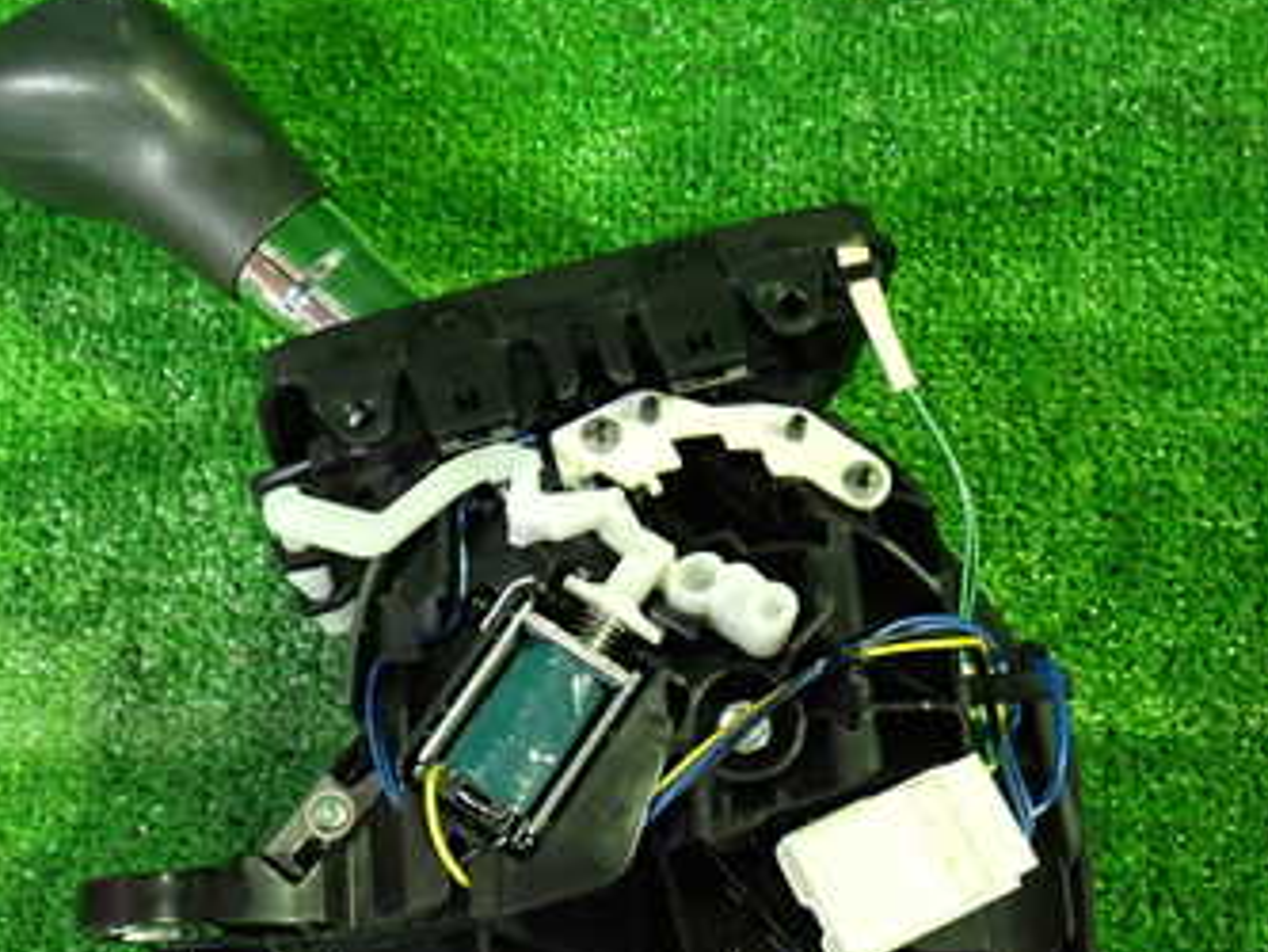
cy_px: 495
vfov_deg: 27.0
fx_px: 1979
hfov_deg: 35.5
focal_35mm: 54
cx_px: 579
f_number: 2.3
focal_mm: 5.4
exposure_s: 1/30
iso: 800
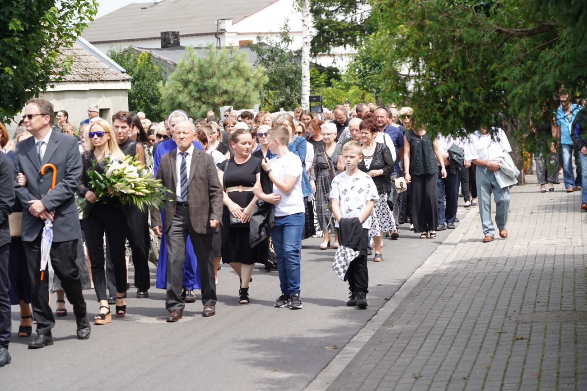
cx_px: 294
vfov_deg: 13.0
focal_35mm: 105
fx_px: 1712
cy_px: 196
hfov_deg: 19.5
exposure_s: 1/200
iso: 100
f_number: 5.6
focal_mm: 105
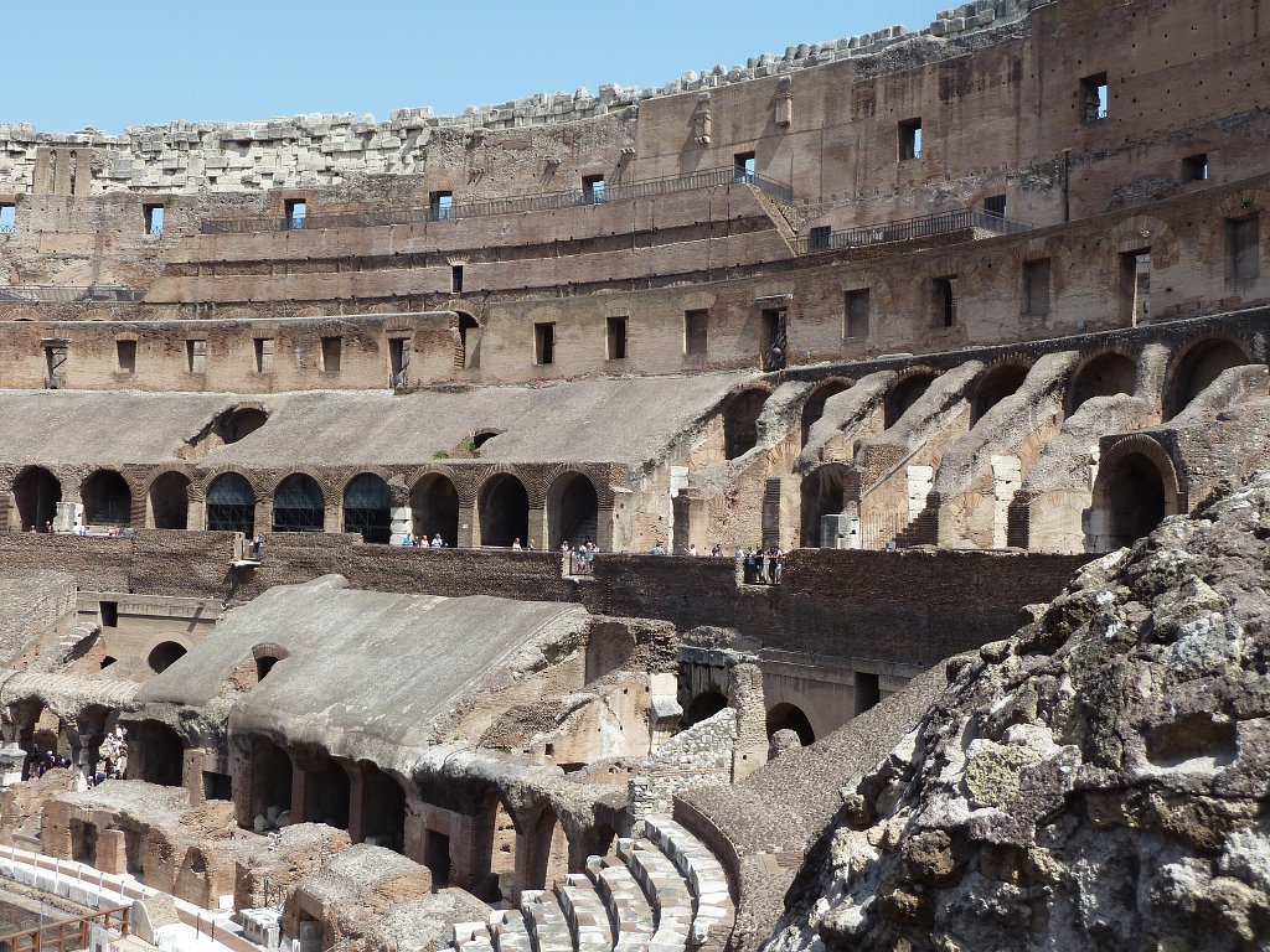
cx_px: 635
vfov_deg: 36.0
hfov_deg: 46.8
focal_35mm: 40
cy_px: 476
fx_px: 1468
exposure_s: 1/400
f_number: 4
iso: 80
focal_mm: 6.5
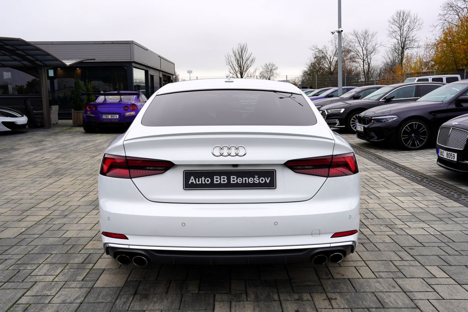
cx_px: 234
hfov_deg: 57.2
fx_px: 429
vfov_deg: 40.0
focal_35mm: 33
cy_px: 156
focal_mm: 33
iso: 100
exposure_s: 1/100
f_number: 6.3
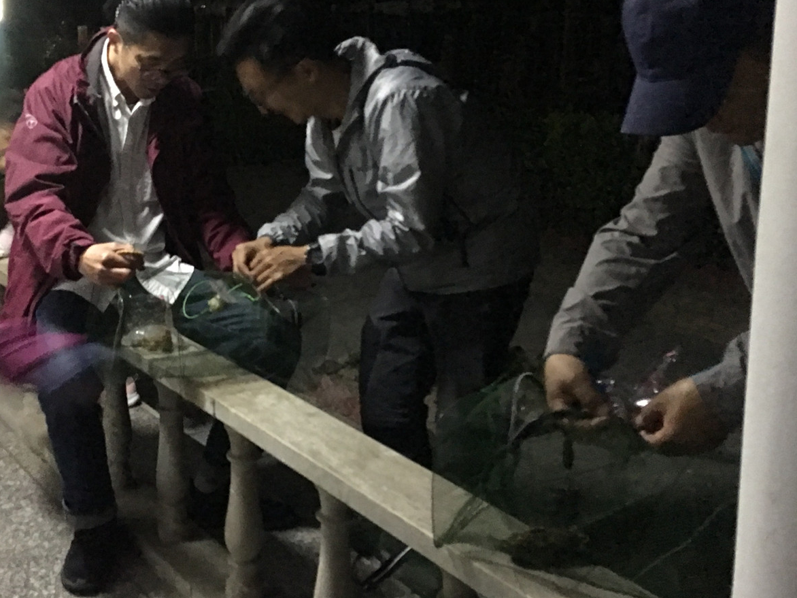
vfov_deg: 29.1
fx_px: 1151
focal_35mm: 50
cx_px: 243
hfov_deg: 37.6
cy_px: 257
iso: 250
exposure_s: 1/4
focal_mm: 4.15
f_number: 2.2
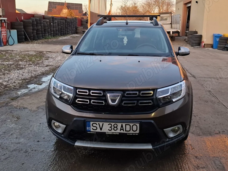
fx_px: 217
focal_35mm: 33
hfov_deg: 55.3
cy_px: 71
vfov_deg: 42.8
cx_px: 122
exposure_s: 1/152
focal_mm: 5.54
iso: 50
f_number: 1.8
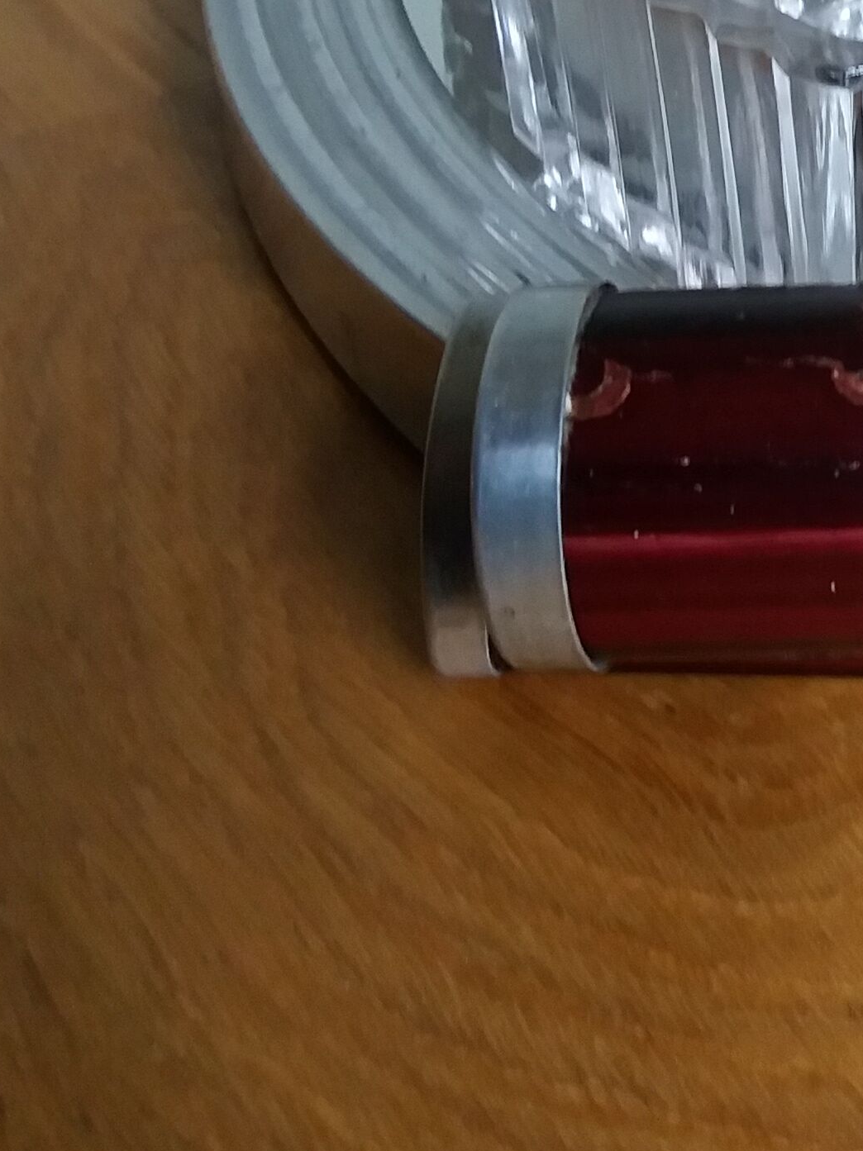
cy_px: 65
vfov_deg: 22.8
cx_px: 1018
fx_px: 2760
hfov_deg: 17.0
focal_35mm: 83
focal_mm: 3.7
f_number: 1.9
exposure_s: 1/33
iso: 160
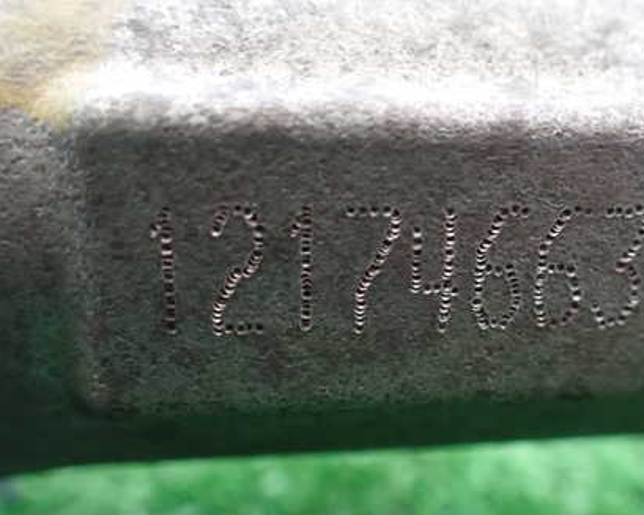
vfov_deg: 34.7
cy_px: 317
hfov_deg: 42.6
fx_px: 819
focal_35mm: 43
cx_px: 395
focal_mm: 5.4
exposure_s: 1/30
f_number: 2.3
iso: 1250
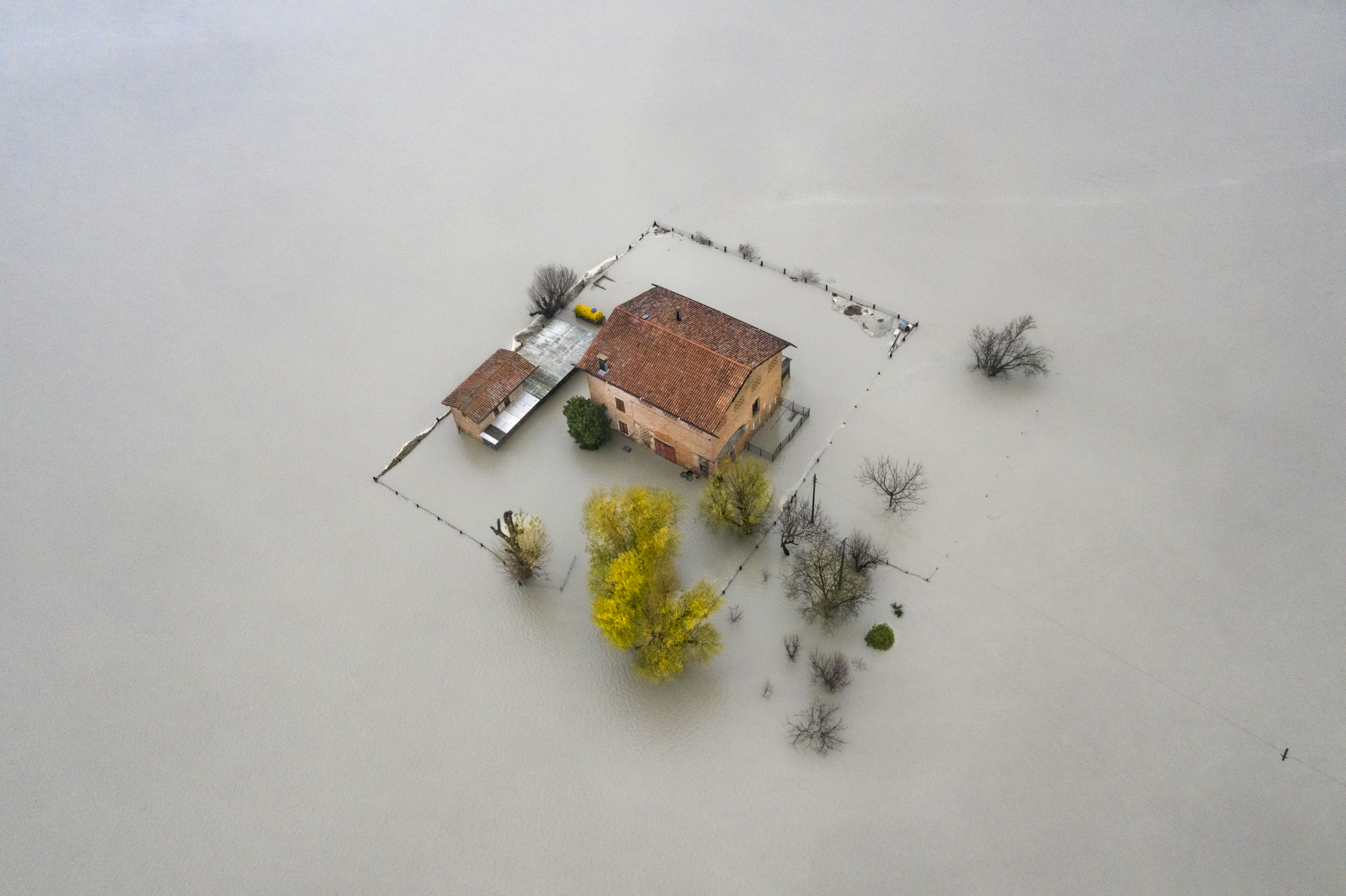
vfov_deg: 46.4
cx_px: 673
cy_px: 448
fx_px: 1047
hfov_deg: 65.5
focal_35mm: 28
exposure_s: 1/120
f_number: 7.1
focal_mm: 10.26
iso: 800
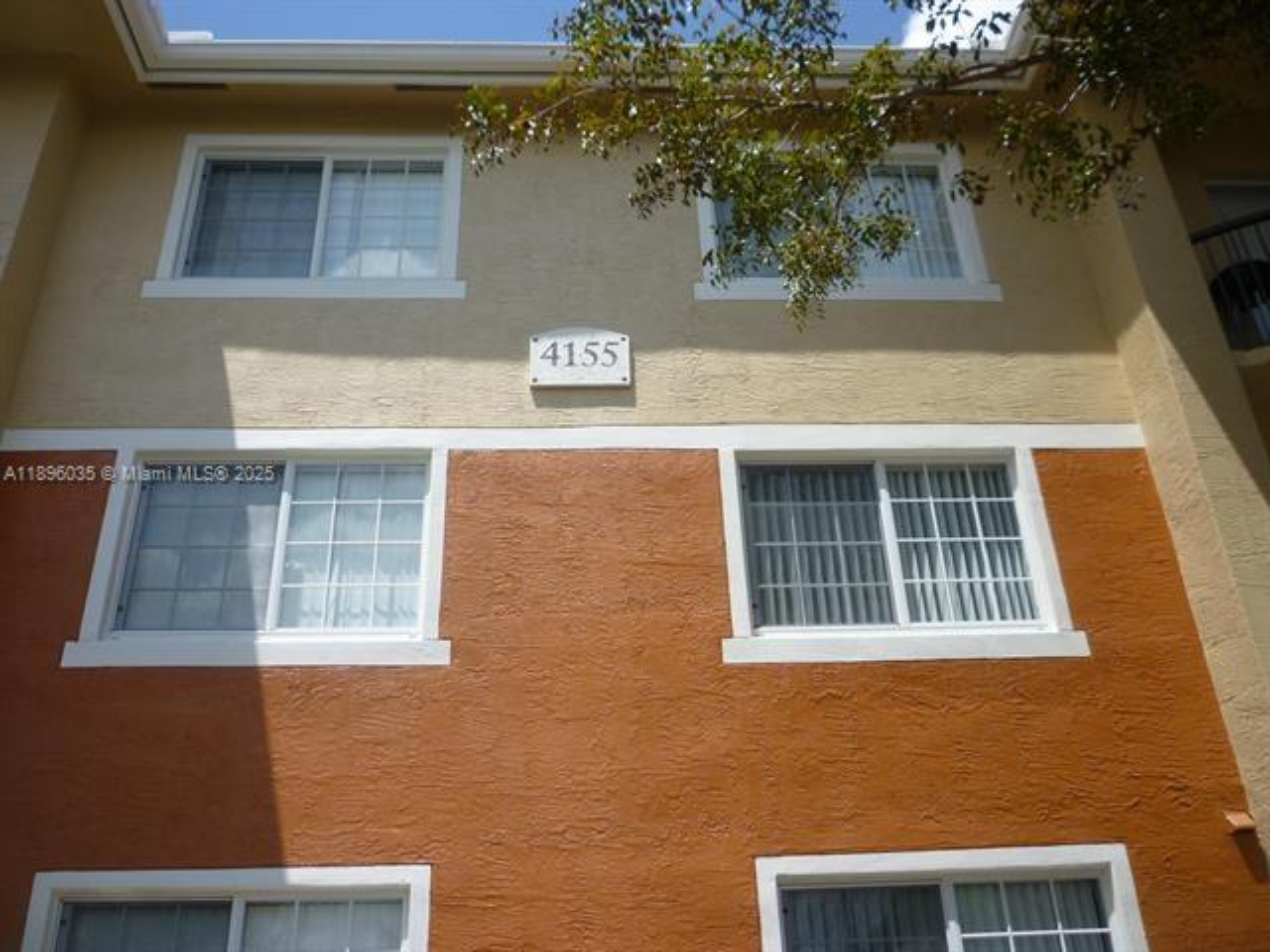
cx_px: 635
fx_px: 1064
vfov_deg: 48.2
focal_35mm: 29
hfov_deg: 61.7
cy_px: 476
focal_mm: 5.2
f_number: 4
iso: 80
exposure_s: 1/800
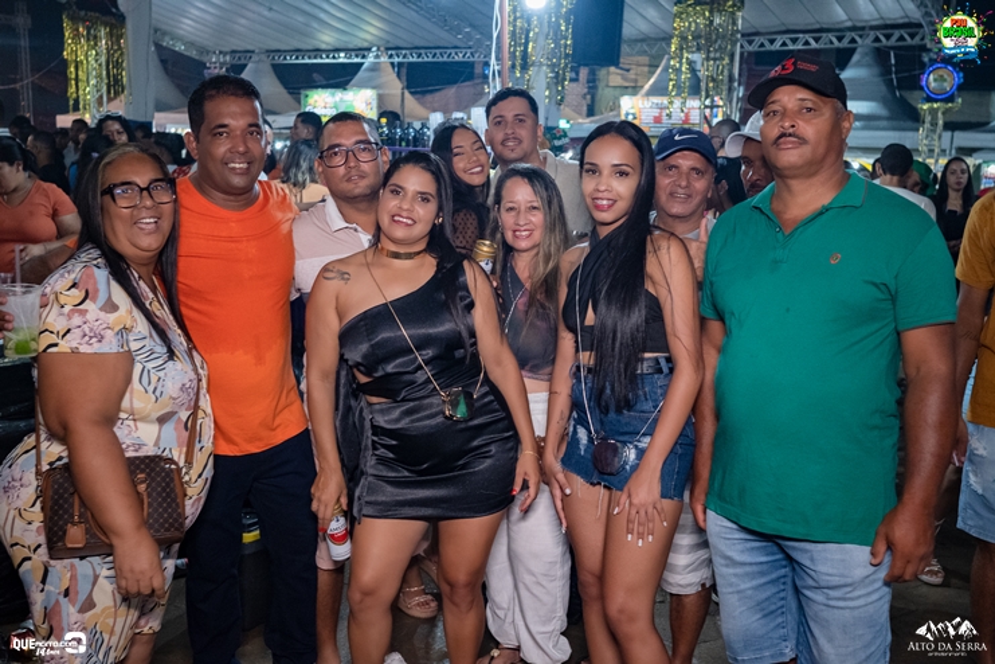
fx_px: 995
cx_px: 498
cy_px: 332
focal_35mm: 36
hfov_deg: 53.1
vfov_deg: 36.9
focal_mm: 24
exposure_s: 1/250
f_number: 3.2
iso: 2500
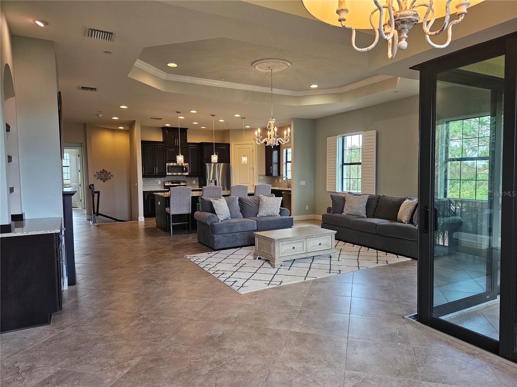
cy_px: 194
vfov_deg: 58.9
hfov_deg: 73.9
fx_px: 344
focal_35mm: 23
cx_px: 258
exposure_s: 1/120
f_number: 1.7
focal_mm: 6.3
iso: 160
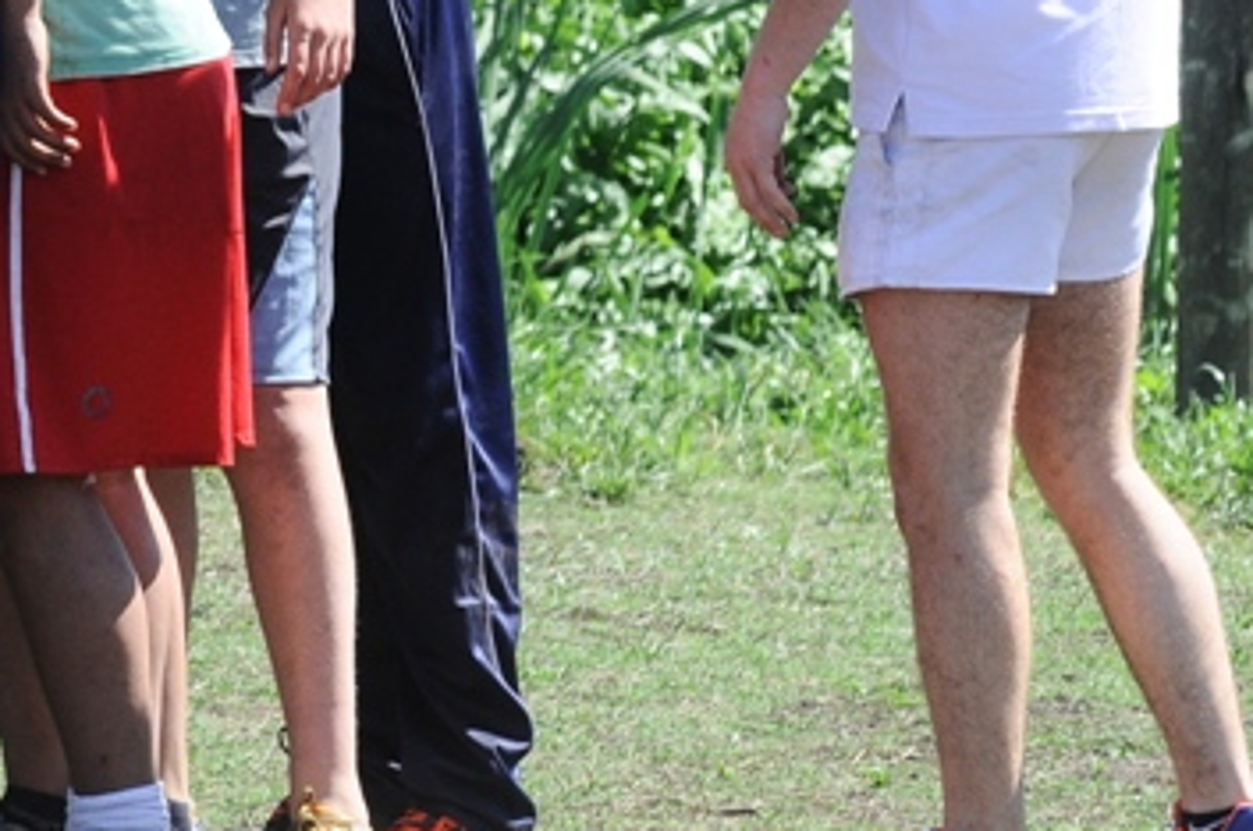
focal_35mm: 653
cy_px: -259
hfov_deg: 3.2
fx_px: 22687
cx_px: -390
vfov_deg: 2.1
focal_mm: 150
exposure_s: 1/500
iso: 400
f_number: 7.1
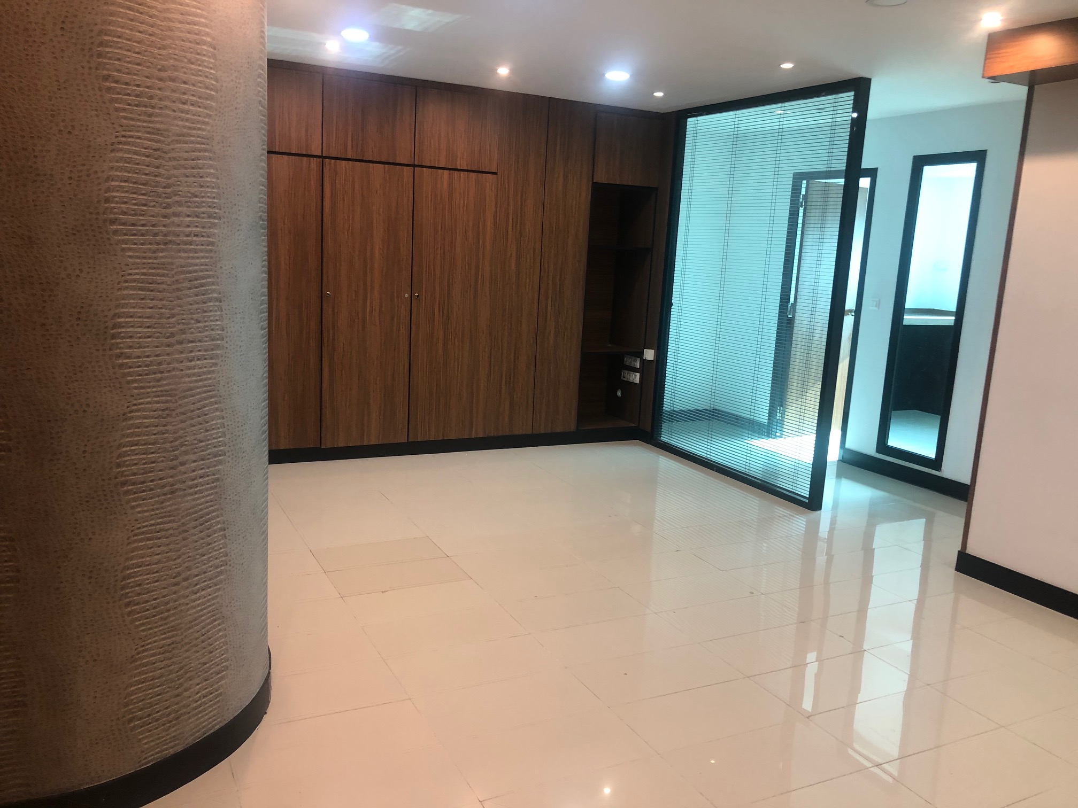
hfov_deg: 63.4
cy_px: 404
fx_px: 872
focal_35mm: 28
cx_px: 539
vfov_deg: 49.7
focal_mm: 3.99
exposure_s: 1/20
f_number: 1.8
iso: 40
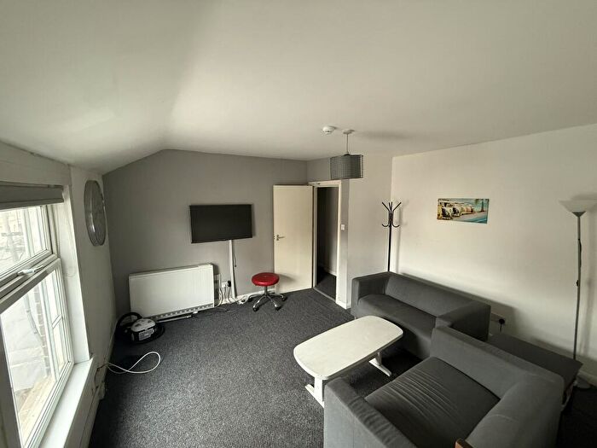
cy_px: 224
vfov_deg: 85.7
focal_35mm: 14
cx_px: 298
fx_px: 241
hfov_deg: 102.1
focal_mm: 2.22
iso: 400
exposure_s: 1/60
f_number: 2.2
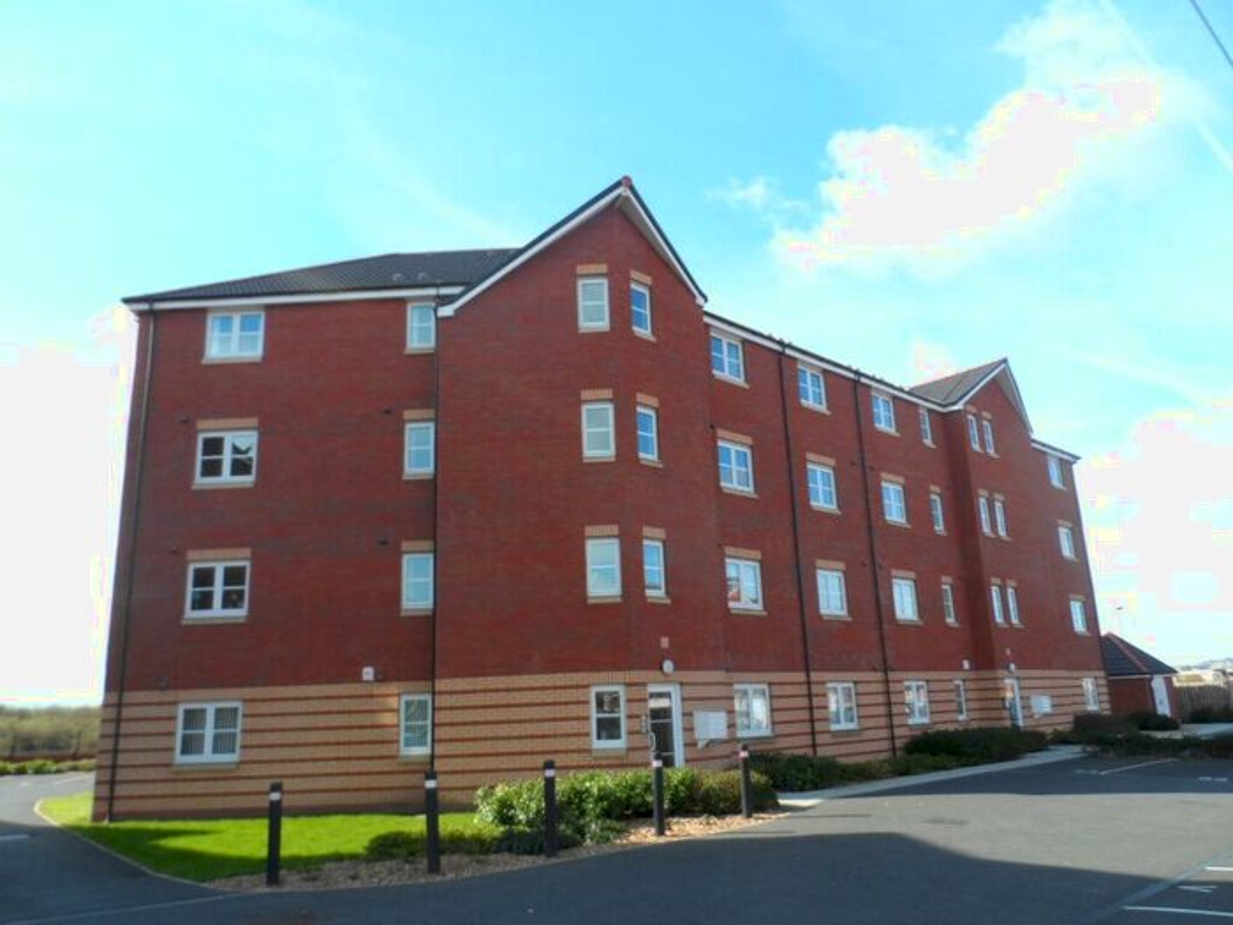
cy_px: 462
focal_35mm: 24
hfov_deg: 71.6
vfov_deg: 56.8
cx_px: 616
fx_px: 855
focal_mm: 4
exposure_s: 1/350
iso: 80
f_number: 3.2
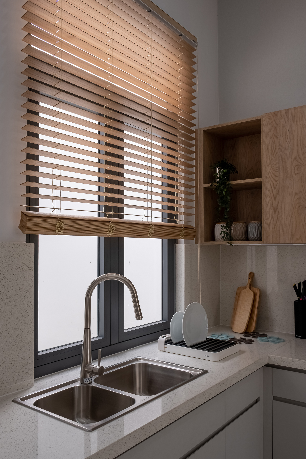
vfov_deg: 61.9
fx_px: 382
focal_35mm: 30
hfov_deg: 43.6
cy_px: 230
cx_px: 153
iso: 400
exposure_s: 1/680
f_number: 8
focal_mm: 20
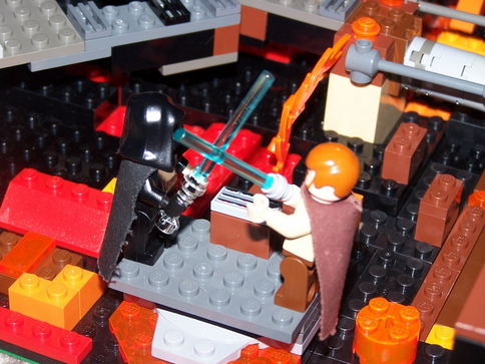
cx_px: 242
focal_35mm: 105
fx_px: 1471
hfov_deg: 18.7
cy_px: 182
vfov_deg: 14.1
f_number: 3.2
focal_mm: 17.5
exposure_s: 1/90
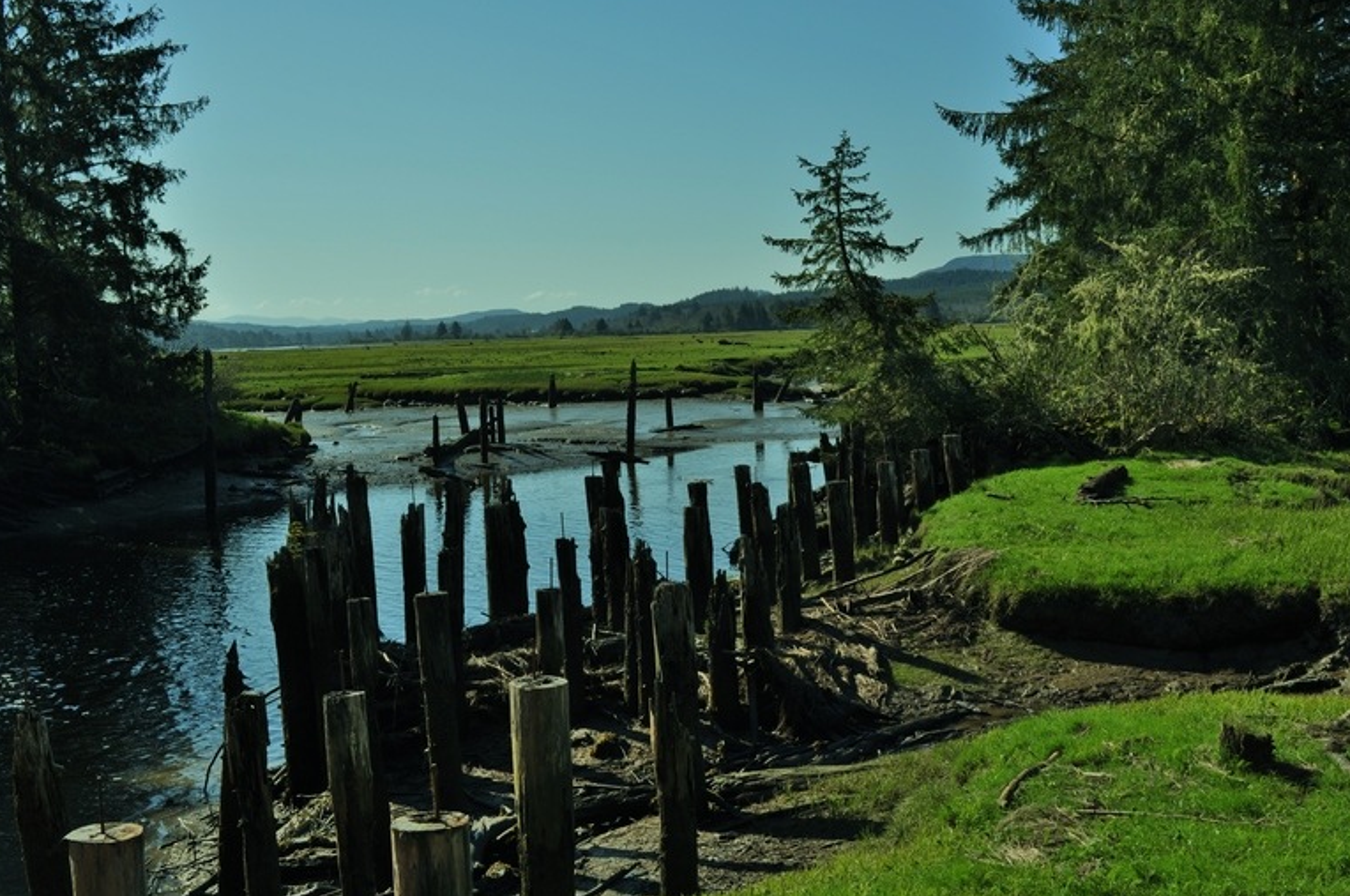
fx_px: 1648
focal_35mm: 44
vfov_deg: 30.4
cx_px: 673
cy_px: 439
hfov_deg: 44.6
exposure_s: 1/250
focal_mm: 28
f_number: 10
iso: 200
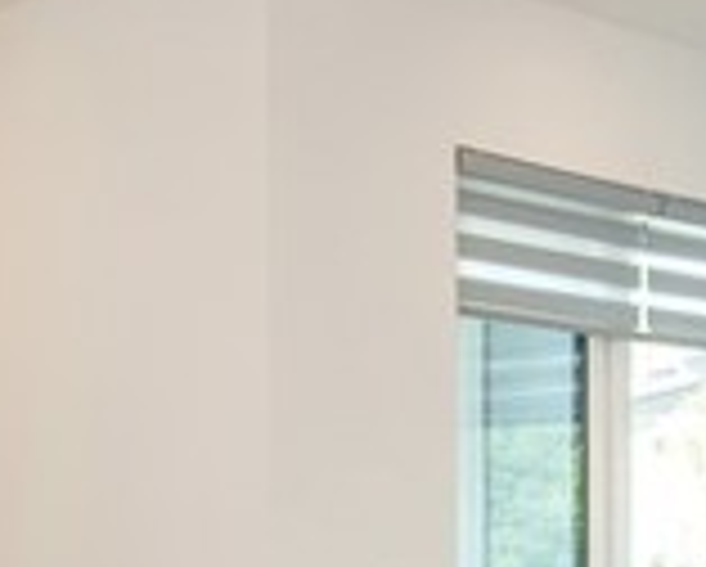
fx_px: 2050
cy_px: 578
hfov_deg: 19.4
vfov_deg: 15.4
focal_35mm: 98
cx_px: 153
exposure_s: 1/125
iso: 320
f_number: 5.6
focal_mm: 16
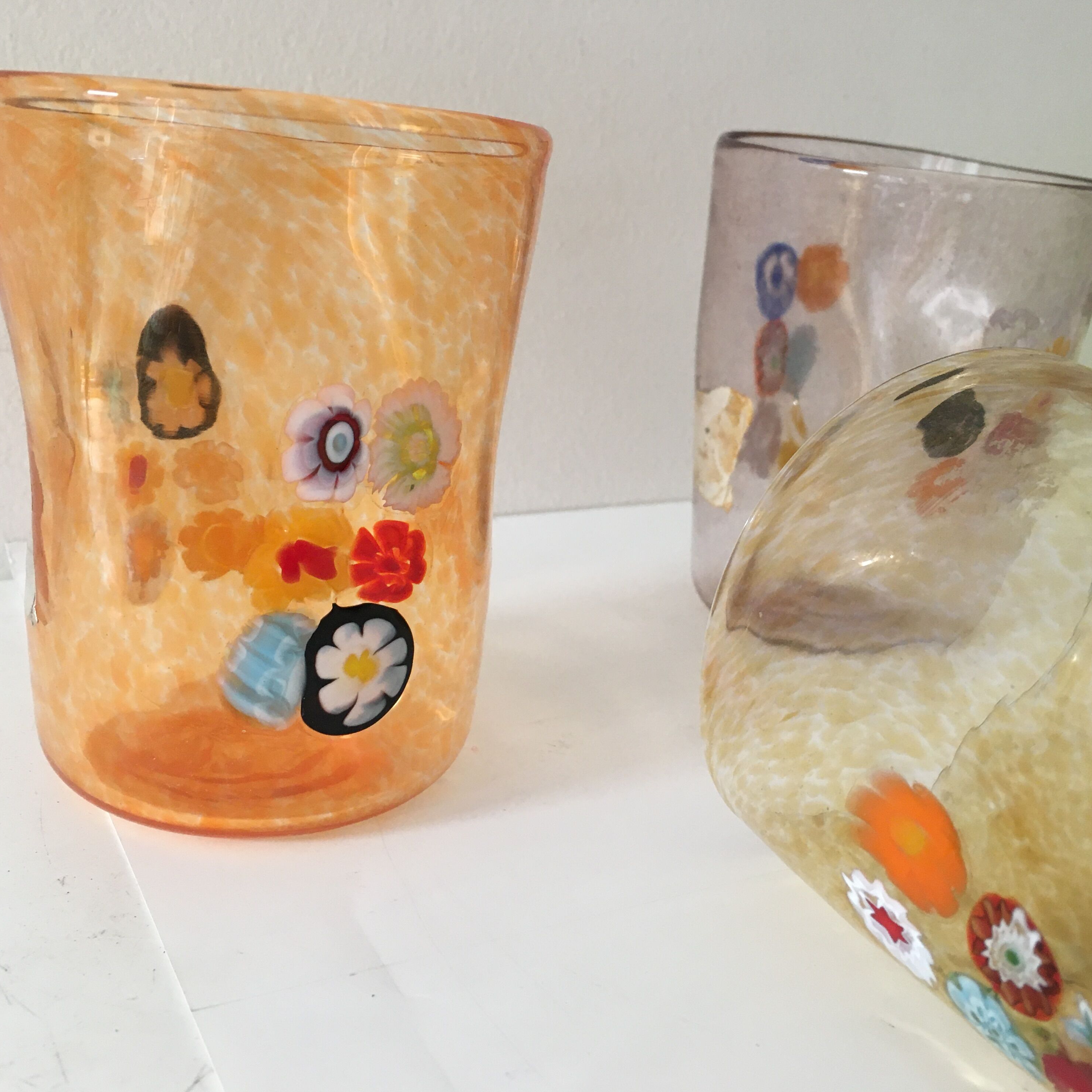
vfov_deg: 47.2
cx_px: 582
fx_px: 1249
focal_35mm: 35
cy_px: 546
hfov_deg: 47.2
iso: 50
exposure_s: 1/33
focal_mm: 4.15
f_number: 2.2
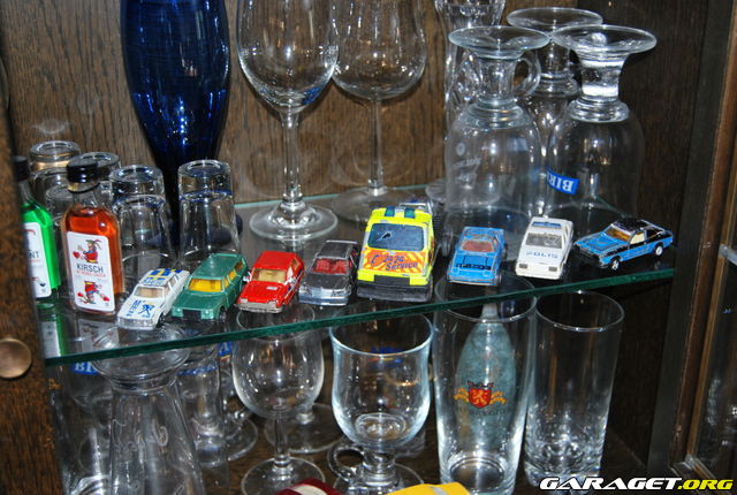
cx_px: 368
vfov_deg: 28.2
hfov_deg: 41.0
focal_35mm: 48
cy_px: 248
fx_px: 985
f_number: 4.5
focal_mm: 32
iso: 200
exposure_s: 1/60
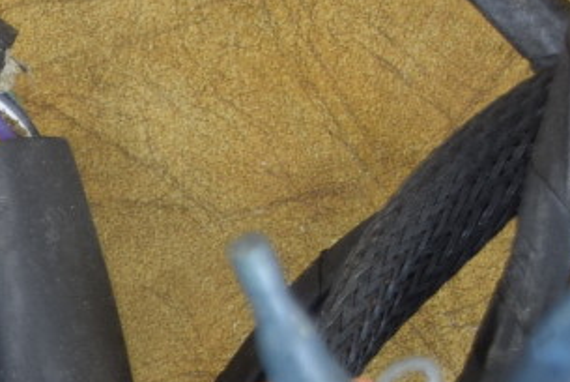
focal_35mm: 252
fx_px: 3994
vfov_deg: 5.4
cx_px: -852
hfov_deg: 7.6
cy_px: 593
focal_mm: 32
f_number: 5.6
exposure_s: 1/125
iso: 800
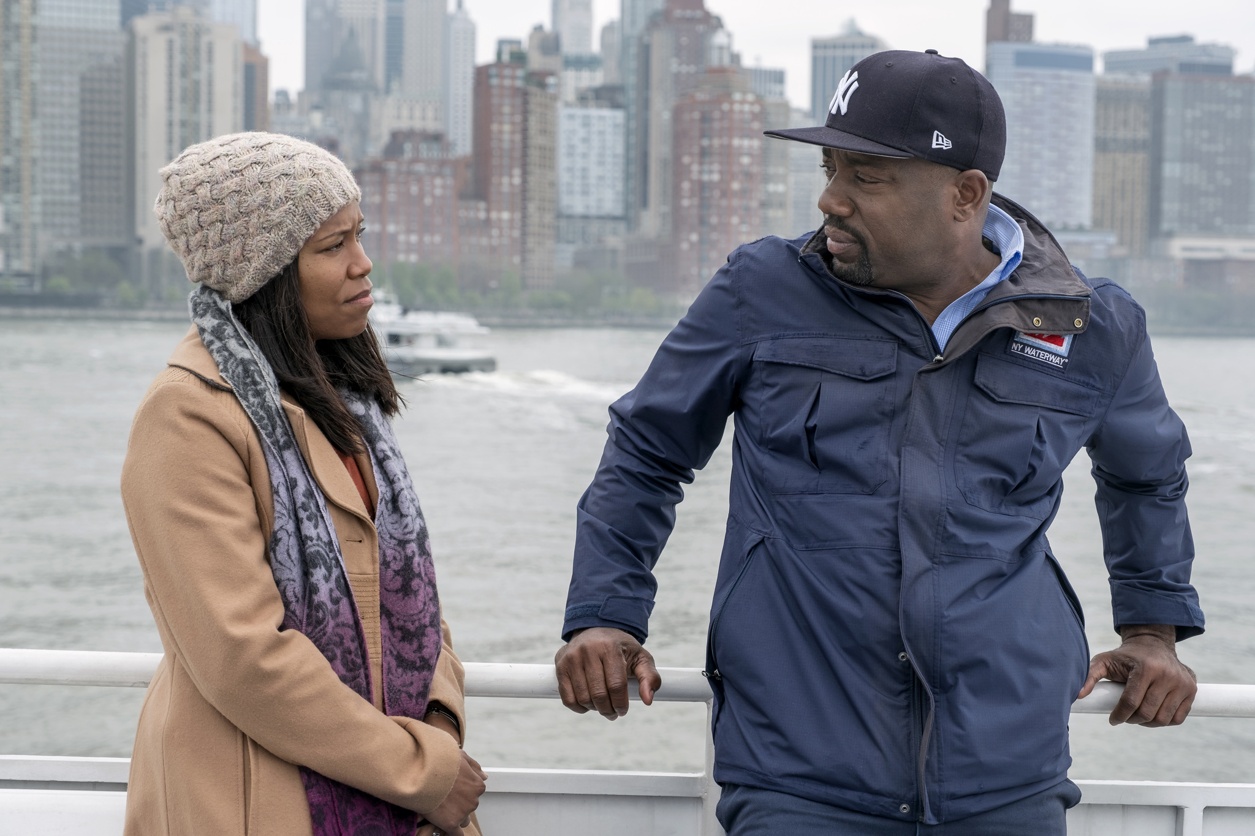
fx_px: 2161
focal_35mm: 62
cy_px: 418
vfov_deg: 21.9
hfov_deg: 32.4
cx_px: 628
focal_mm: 41.4
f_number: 4.5
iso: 200
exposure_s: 1/500
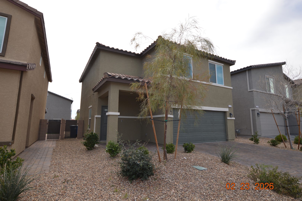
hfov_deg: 85.5
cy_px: 100
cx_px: 151
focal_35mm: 20
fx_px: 163
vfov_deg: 63.1
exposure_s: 1/200
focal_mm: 13
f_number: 7.1
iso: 100
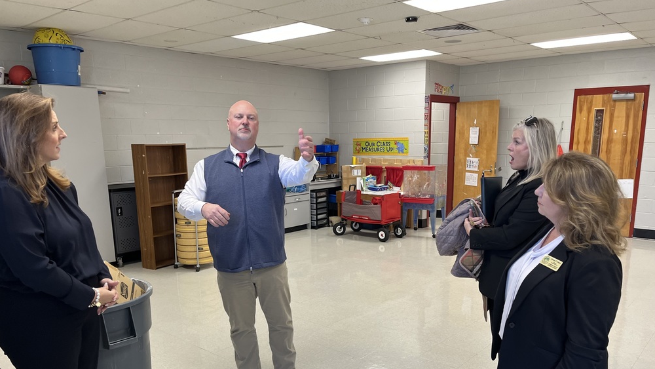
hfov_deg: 66.0
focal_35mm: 29
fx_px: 504
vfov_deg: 39.7
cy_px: 247
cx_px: 335
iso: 125
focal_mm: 5.1
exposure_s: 1/101
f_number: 1.6
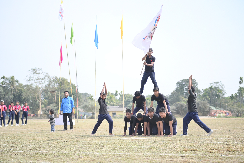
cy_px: 82
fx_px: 353
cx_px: 122
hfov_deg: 38.2
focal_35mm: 52
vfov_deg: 26.0
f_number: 2.8
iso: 160
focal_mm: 52
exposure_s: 1/1250
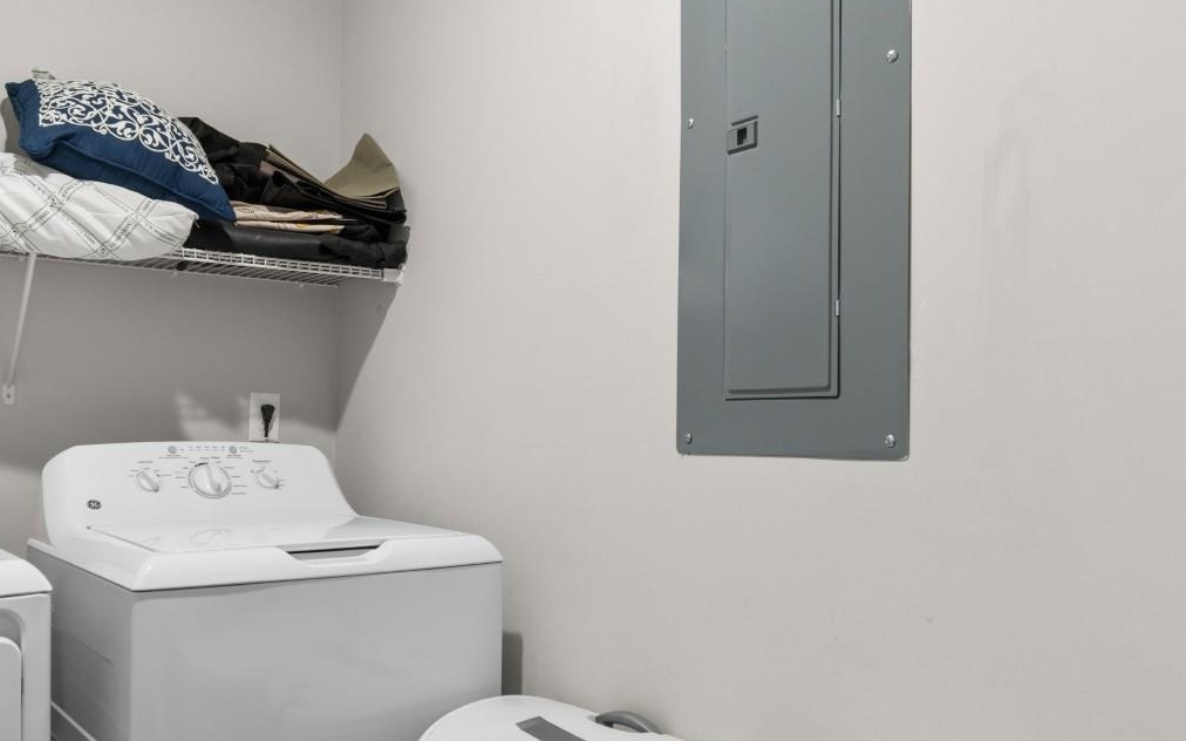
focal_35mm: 31
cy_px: 415
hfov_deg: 60.5
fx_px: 1002
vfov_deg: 40.5
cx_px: 454
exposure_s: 1/2
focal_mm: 13
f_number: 4.8
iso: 100
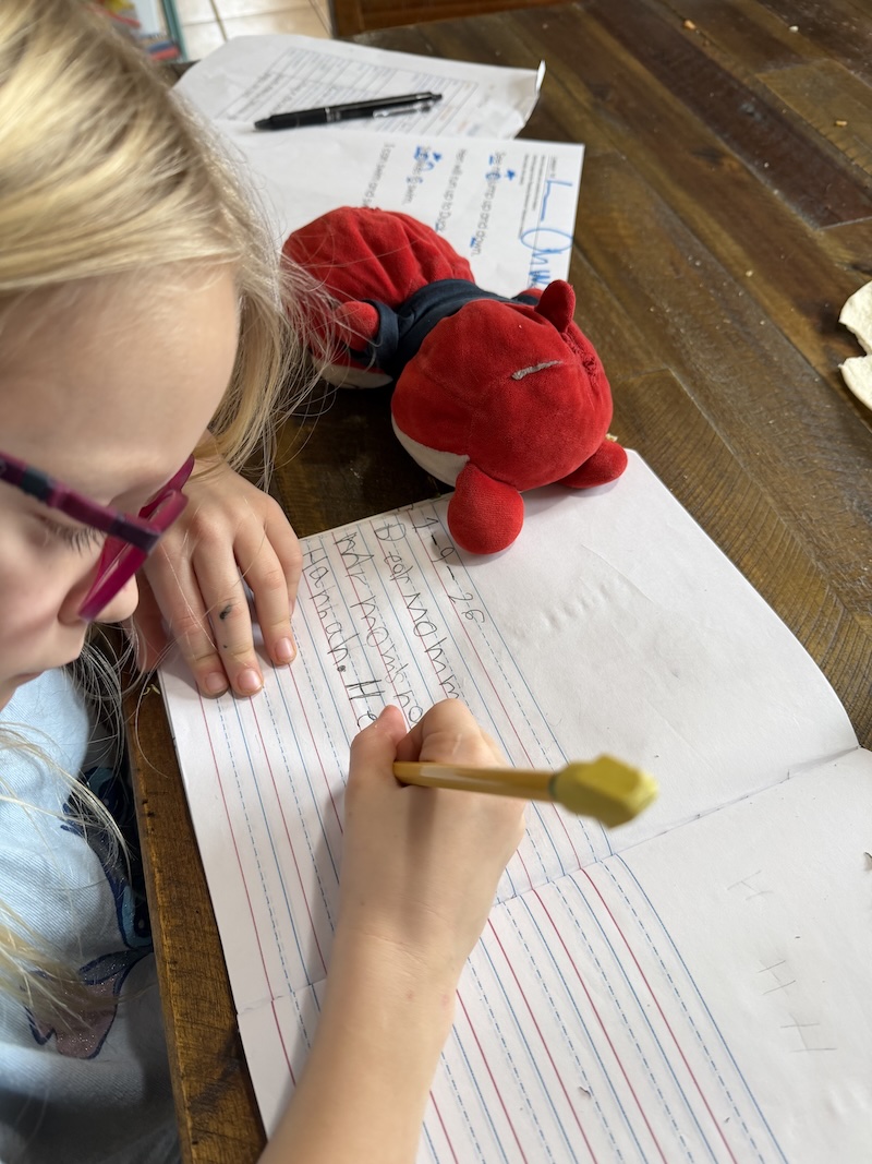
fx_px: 806
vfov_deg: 71.6
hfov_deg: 56.8
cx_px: 436
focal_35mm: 24
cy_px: 582
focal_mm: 6.76
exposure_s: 1/120
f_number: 1.78
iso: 160
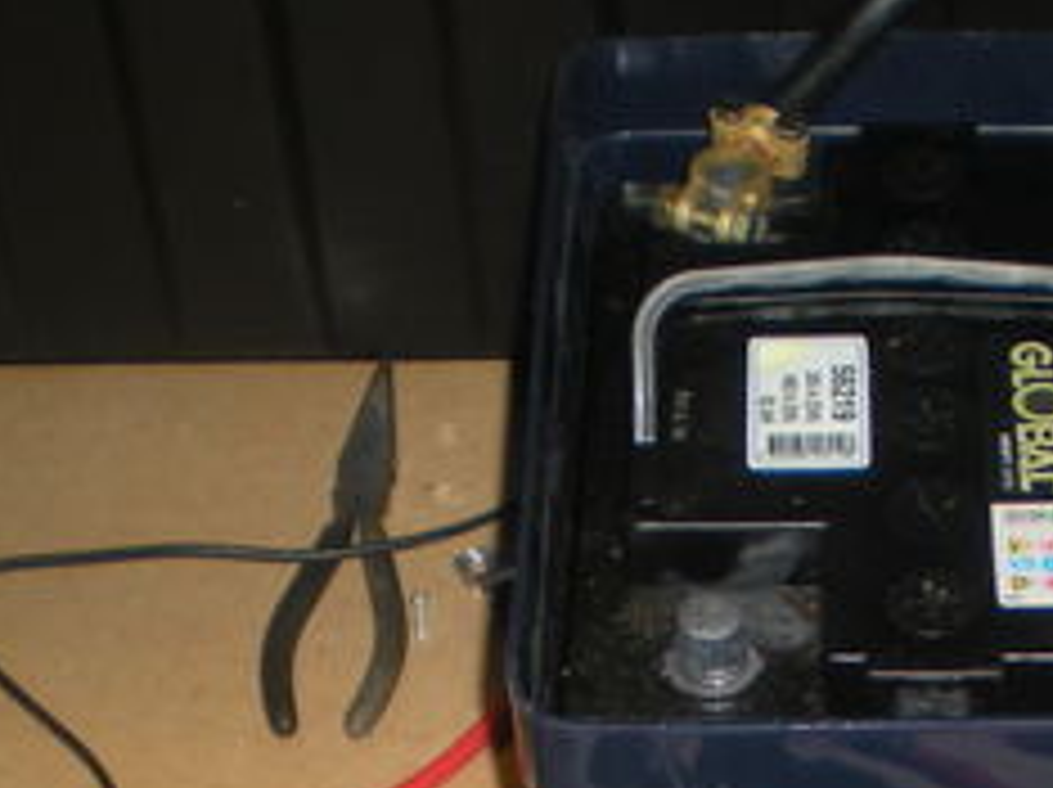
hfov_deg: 18.6
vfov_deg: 13.8
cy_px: 964
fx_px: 3160
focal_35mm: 104
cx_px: 918
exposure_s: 1/60
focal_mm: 6.3
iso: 67
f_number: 3.1
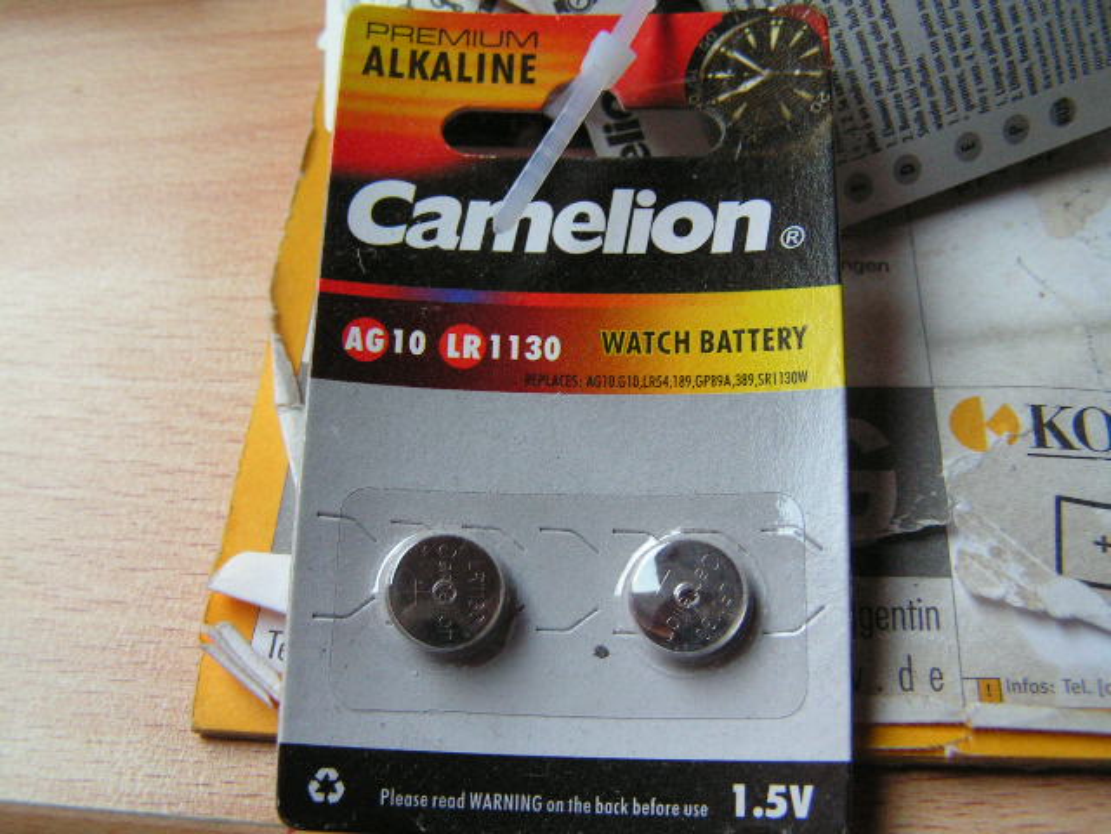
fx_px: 1220
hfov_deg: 49.0
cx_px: 556
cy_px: 417
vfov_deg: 37.7
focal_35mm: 38
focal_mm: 6.3
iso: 160
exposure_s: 1/50
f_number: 2.8
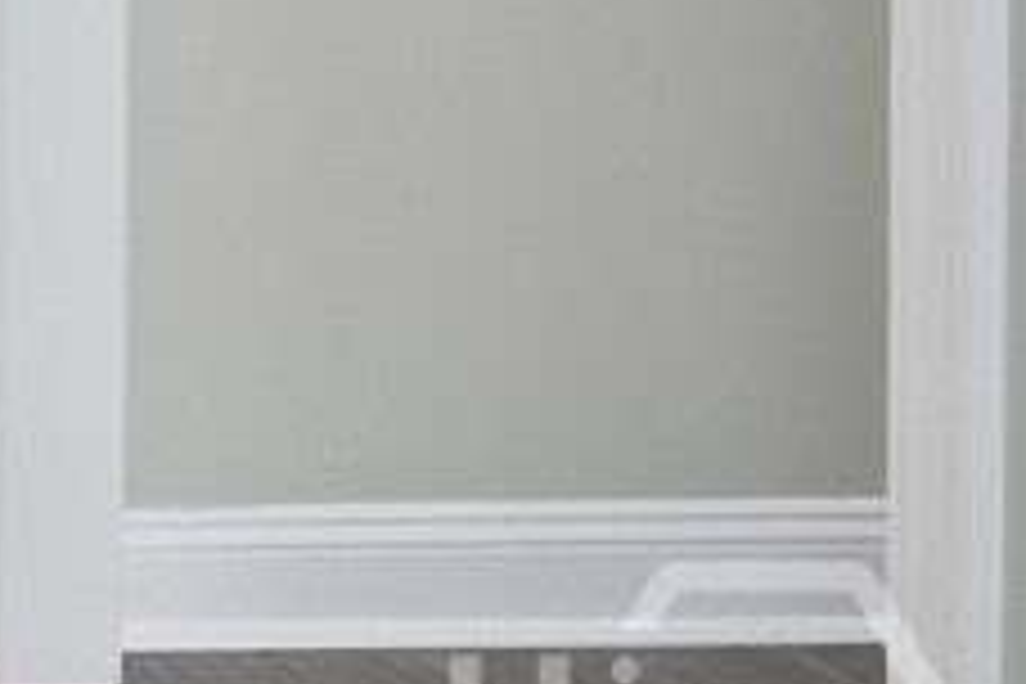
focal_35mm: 76
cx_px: -1411
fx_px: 2166
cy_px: -567
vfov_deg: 15.3
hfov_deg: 15.3
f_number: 8
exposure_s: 1/80
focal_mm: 16
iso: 320
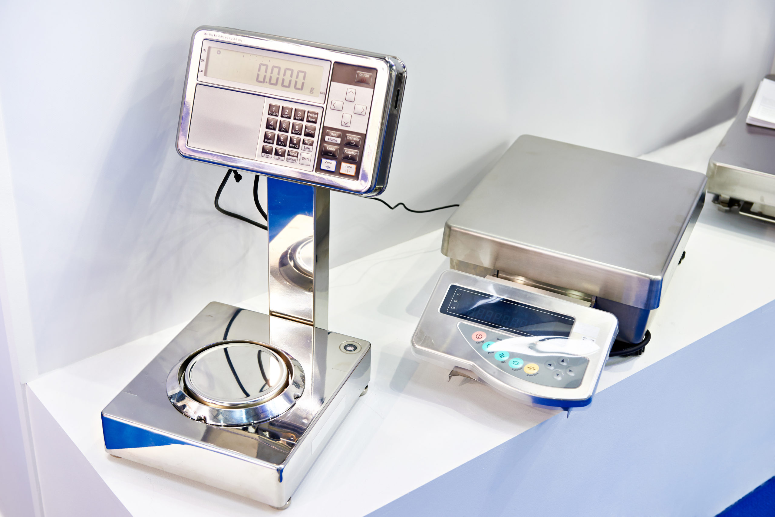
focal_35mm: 50
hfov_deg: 39.6
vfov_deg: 27.0
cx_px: 388
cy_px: 258
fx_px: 1077
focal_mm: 50
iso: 400
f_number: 4
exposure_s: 1/60
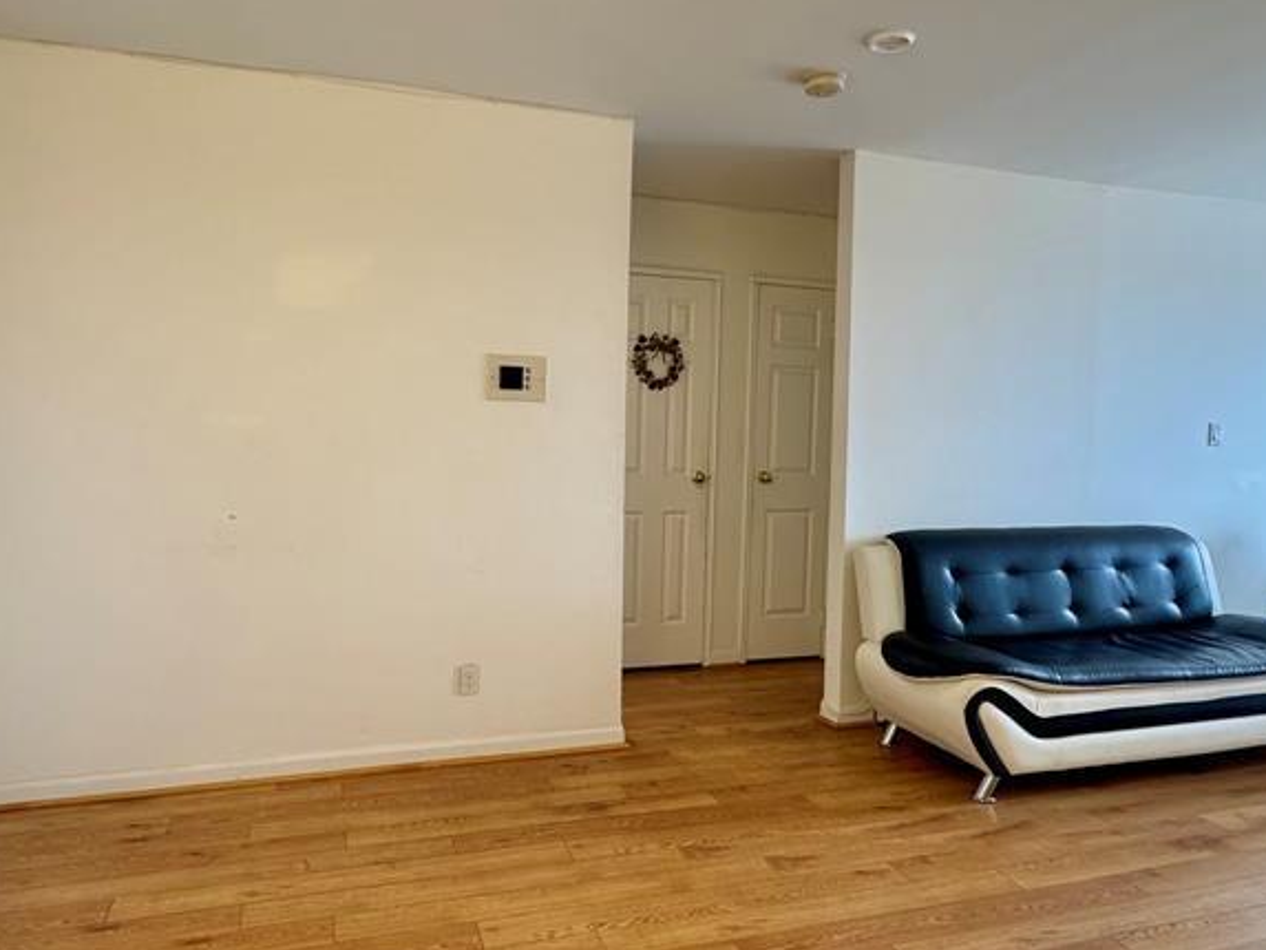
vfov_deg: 54.9
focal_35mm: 25
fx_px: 915
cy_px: 482
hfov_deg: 69.4
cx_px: 625
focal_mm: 2.22
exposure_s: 1/60
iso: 320
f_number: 2.2
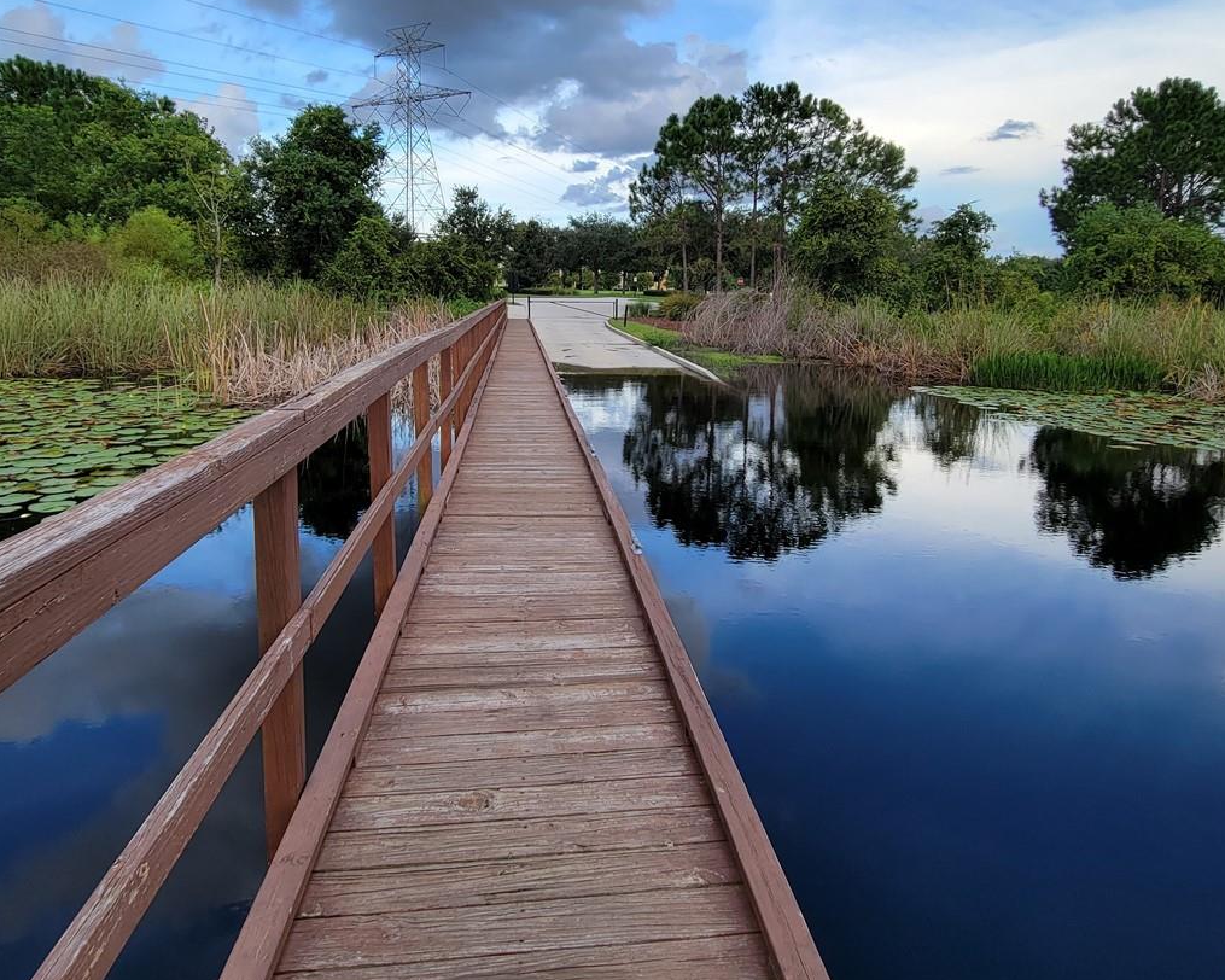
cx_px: 574
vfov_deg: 67.2
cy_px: 377
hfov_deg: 80.3
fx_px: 725
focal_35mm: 20
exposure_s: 1/327
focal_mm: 2.2
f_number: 2.2
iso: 50
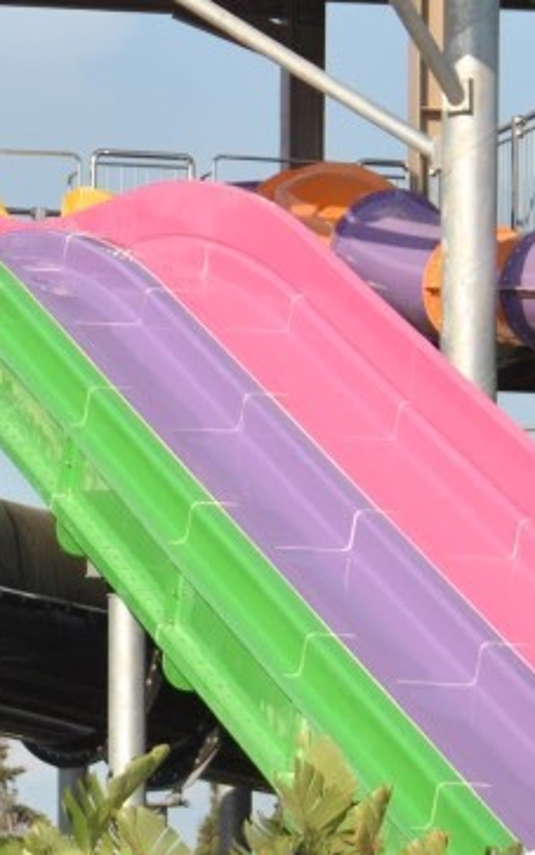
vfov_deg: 7.0
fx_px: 6996
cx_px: -324
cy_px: 130
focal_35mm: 300
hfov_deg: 4.3
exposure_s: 1/500
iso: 110
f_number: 5.6
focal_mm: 62
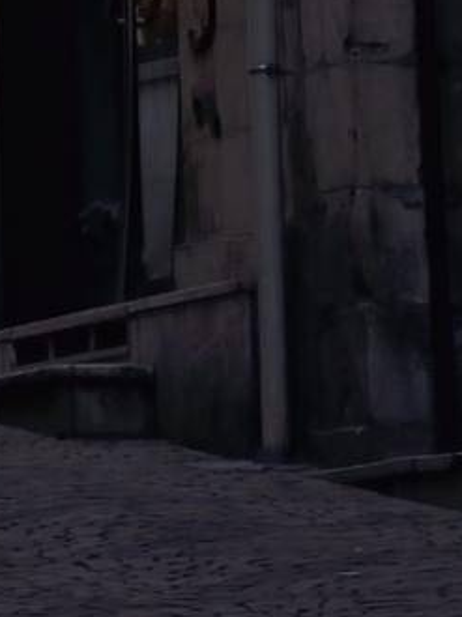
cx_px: -595
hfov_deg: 3.4
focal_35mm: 434
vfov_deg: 4.4
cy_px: -1414
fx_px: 7733
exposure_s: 1/250
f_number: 9
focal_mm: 62
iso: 200
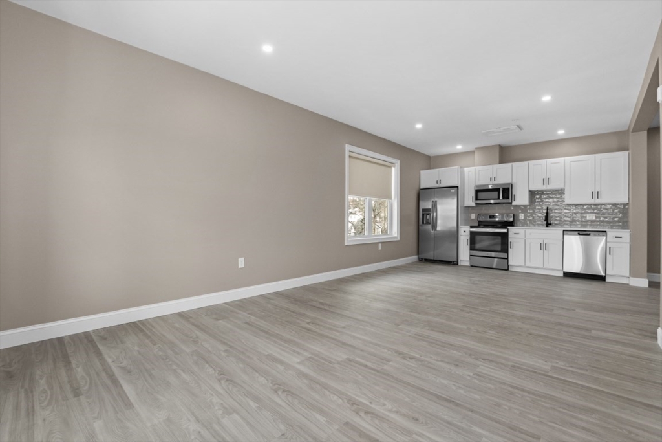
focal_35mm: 15
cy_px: 221
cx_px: 331
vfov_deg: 77.3
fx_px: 276
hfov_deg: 100.4
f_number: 7.1
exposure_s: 1/80
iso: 400
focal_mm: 10
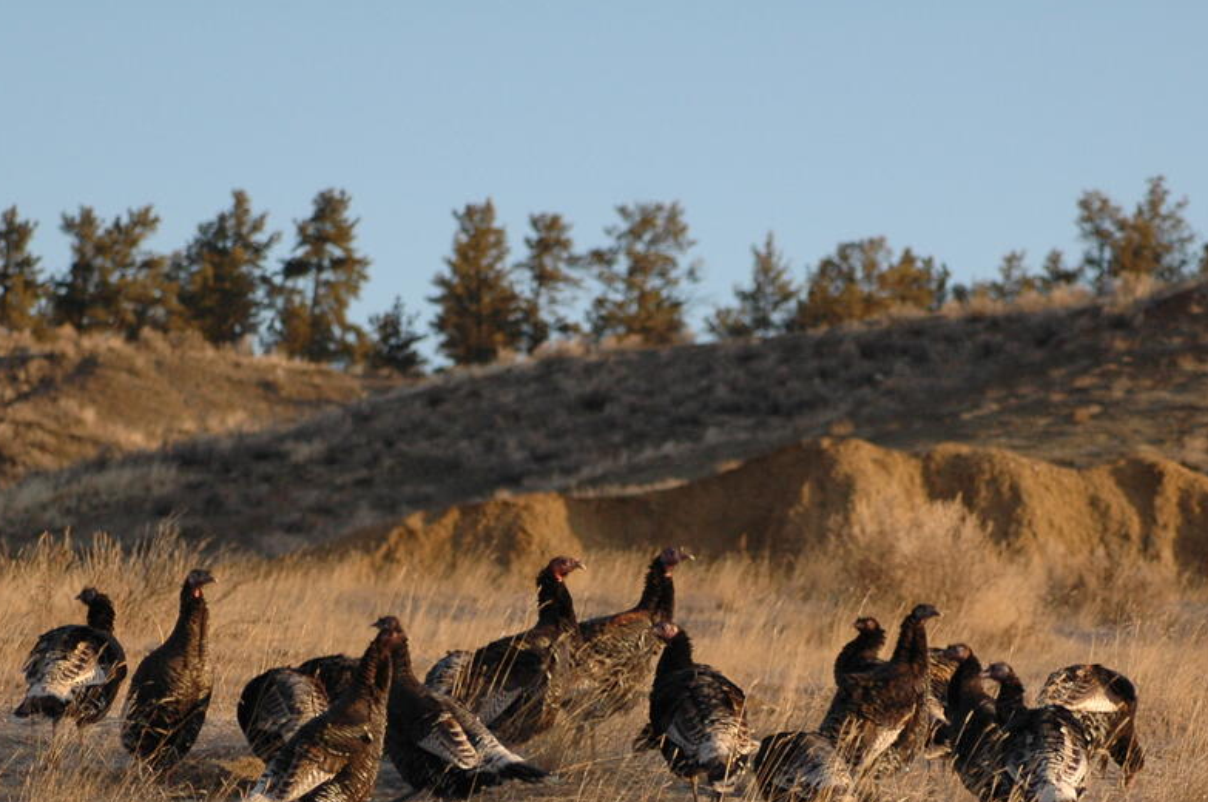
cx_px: 716
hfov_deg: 8.1
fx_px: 8579
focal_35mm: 256
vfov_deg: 5.3
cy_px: 680
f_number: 4.2
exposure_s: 1/1000
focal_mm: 100
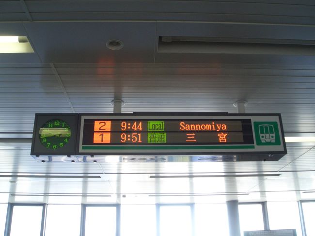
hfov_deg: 51.4
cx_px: 158
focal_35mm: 36
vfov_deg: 39.6
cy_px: 118
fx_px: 327
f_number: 4
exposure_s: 1/60
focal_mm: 4.8
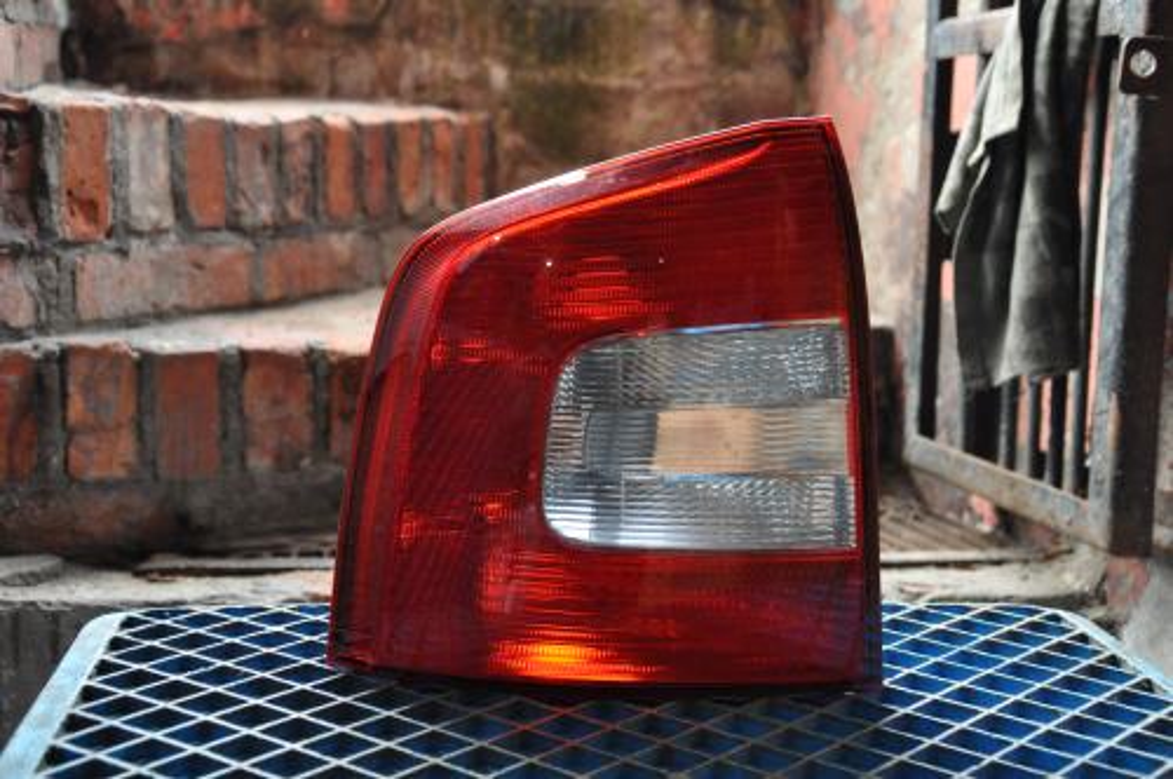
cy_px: 390
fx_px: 1855
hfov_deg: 35.1
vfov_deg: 23.7
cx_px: 586
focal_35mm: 57
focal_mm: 38
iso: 900
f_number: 4.5
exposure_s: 1/30
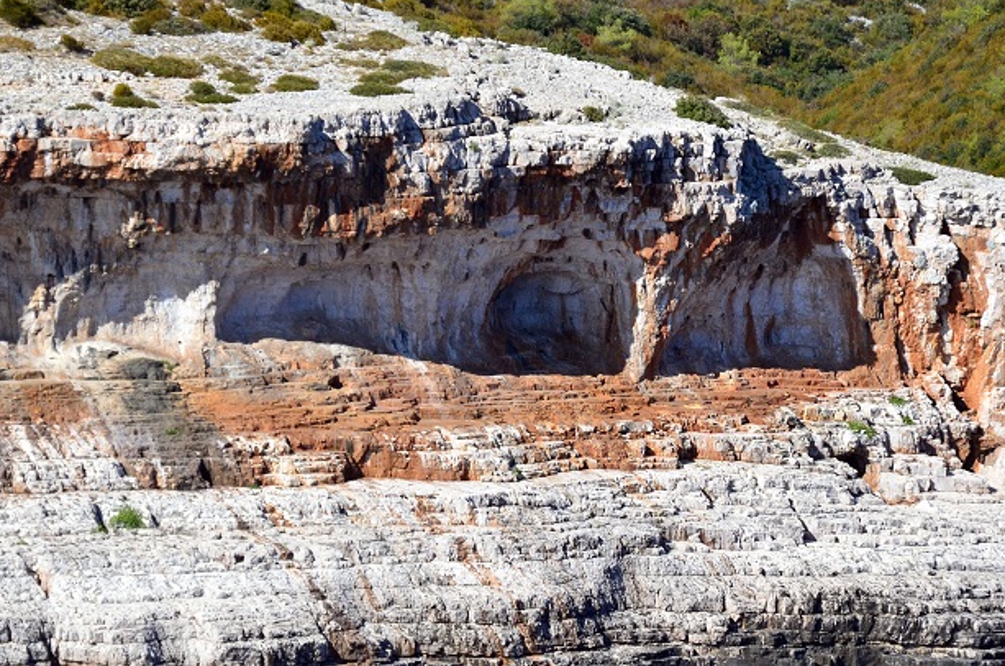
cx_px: 460
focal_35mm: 562
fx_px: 15657
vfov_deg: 2.4
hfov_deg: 3.7
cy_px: 393
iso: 640
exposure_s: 1/4000
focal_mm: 230
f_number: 5.3
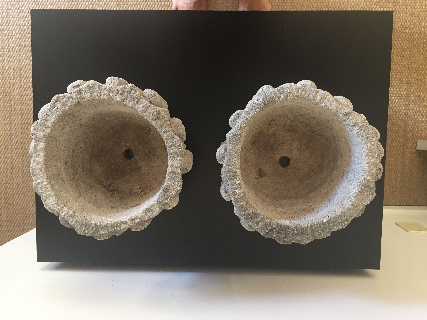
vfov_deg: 48.2
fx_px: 358
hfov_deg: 61.7
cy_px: 160
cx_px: 214
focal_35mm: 29
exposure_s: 1/33
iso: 160
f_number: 2.2
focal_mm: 4.15
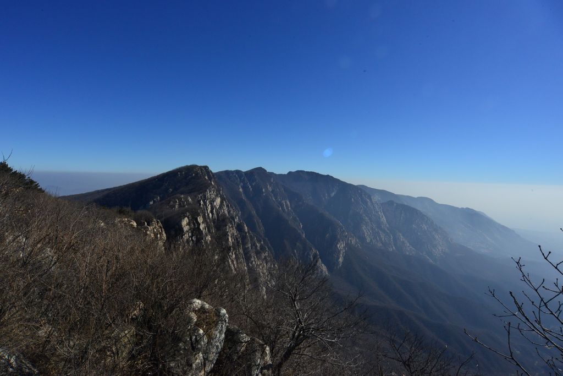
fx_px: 282
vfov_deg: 67.4
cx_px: 282
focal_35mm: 18
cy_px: 188
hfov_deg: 90.0
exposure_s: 1/1600
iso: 1600
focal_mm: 18
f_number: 20
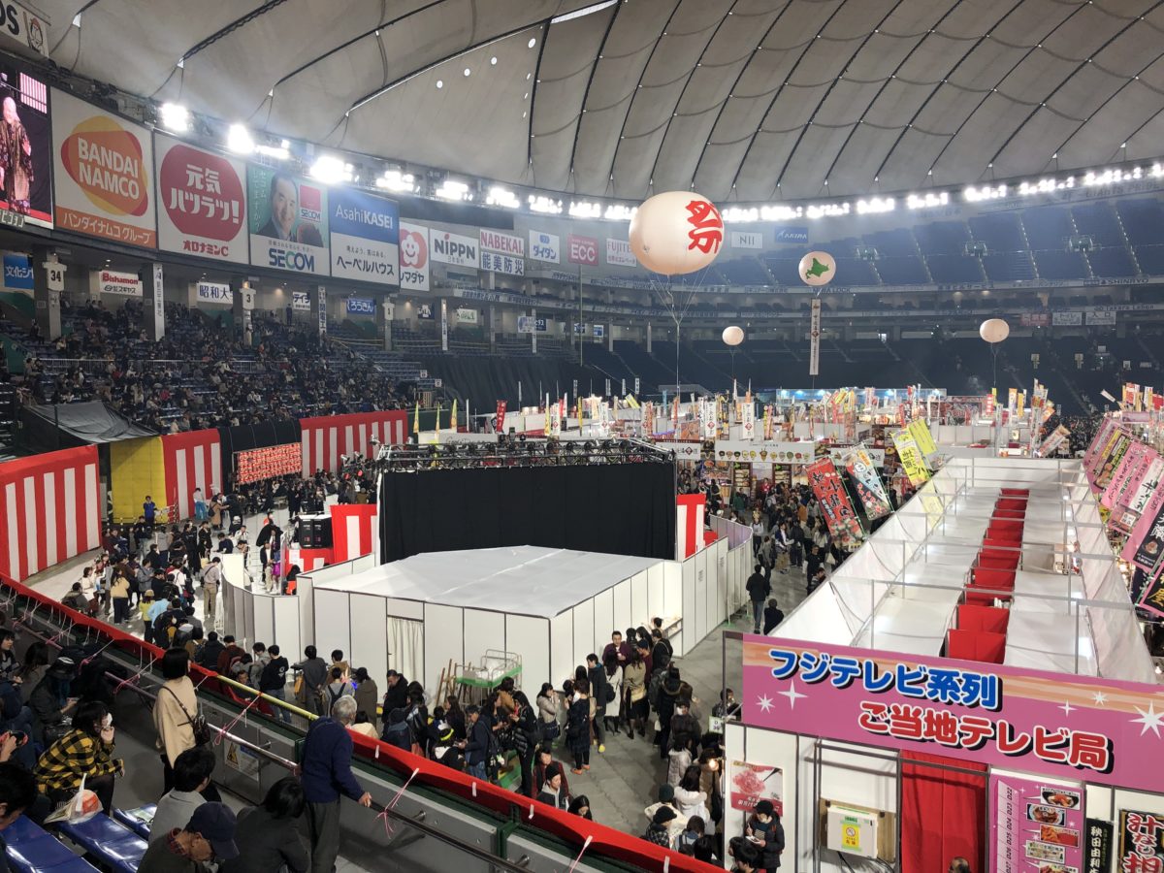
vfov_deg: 49.7
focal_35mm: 28
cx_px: 582
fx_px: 942
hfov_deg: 63.4
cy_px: 436
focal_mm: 3.99
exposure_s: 1/120
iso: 50
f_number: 1.8
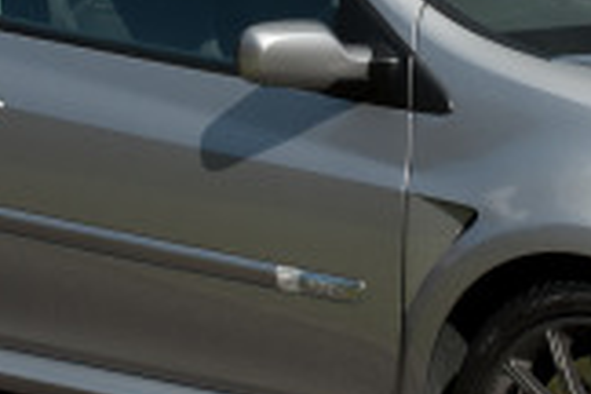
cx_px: 463
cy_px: -31
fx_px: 2725
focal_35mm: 166
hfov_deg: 12.3
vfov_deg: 8.2
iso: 200
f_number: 10
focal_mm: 28
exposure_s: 1/400
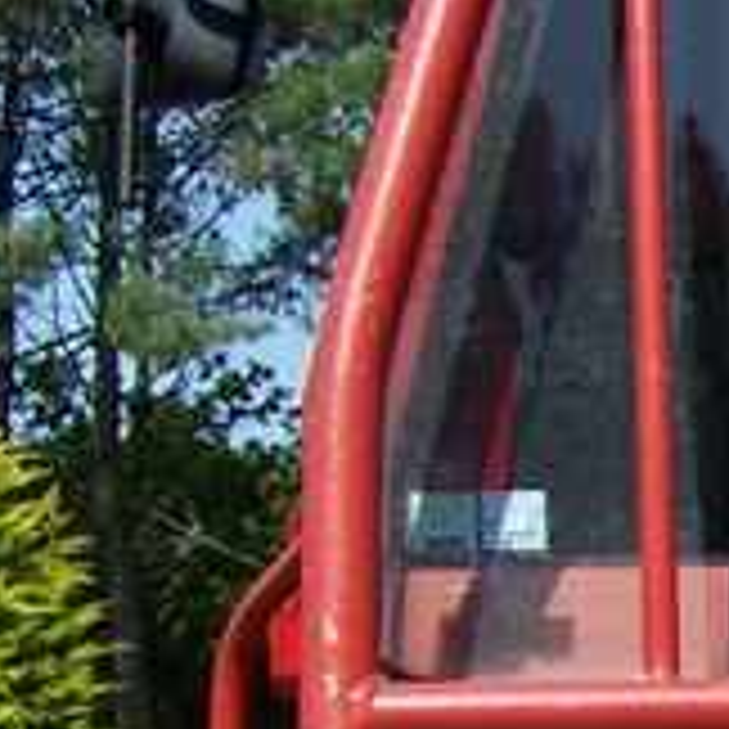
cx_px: 1490
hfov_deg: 9.8
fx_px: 3955
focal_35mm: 166
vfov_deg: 10.4
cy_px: 837
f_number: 4
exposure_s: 1/750
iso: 80
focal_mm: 6.3
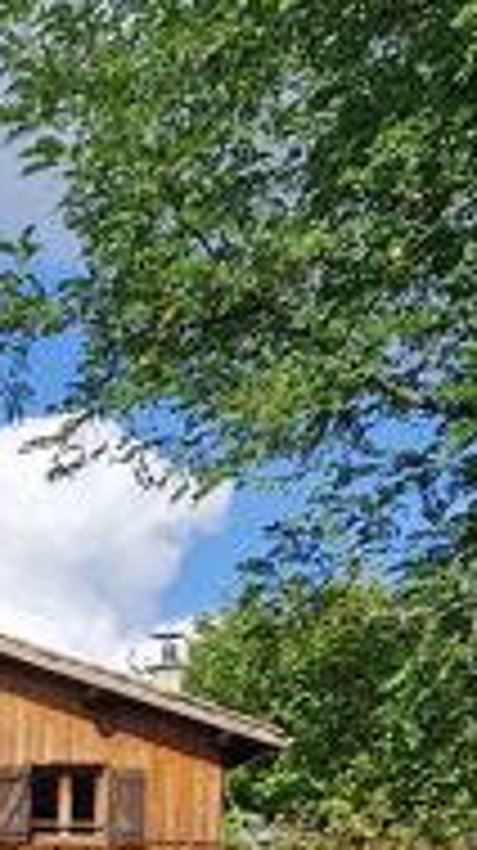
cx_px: -486
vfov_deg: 23.3
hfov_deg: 12.5
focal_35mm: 85
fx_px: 1916
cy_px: 971
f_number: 1.8
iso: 50
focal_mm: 5.4
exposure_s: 1/1876
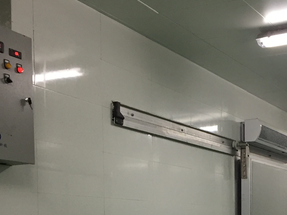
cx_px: 224
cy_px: 245
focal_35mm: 68
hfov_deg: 28.0
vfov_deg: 20.5
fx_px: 564
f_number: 2.2
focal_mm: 4.15
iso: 50
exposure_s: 1/33
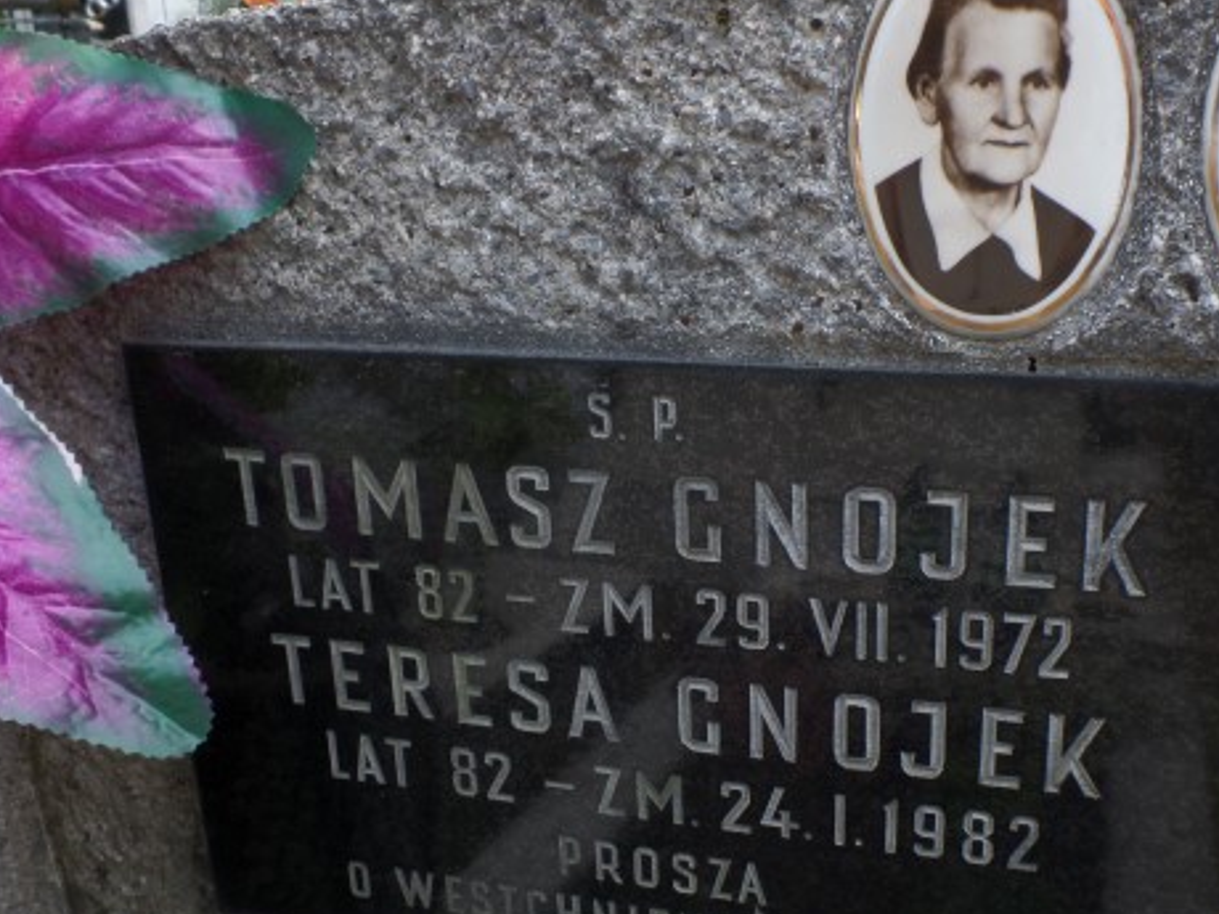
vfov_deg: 44.0
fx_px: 1127
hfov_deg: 56.0
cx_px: 782
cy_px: 527
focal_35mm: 32
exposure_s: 1/60
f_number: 3.5
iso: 100
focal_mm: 4.1
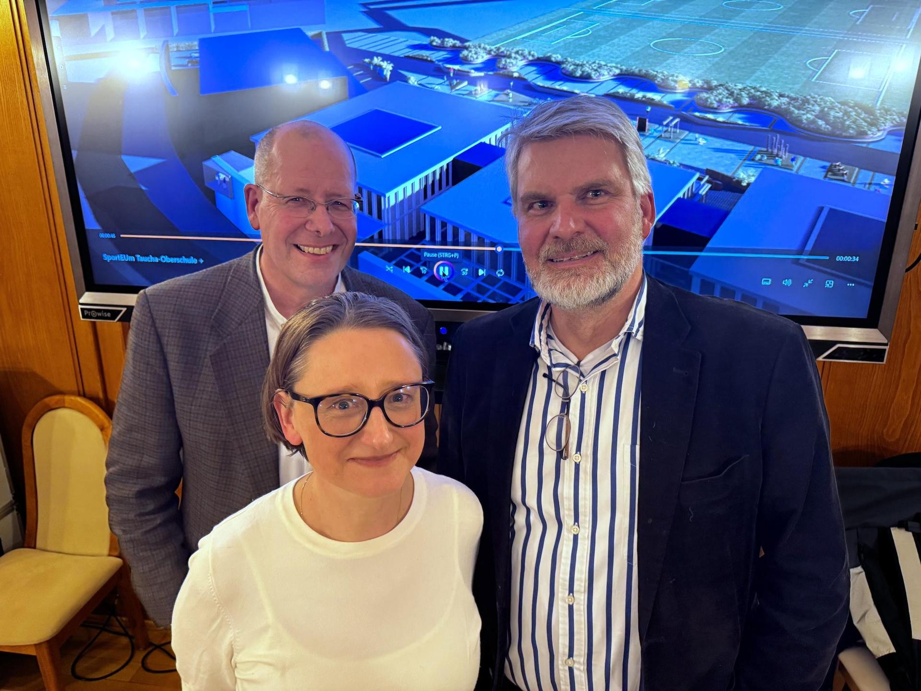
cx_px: 460
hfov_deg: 71.6
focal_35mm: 24
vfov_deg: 56.8
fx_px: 639
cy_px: 346
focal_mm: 6.76
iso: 400
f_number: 1.78
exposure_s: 1/50
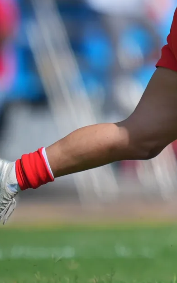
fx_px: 19313
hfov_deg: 0.5
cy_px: -17
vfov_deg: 0.8
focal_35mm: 2504
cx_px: 400
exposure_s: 1/3200
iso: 160
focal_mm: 400
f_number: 2.8
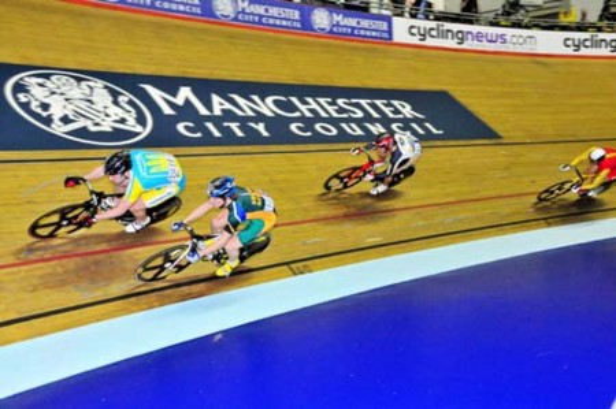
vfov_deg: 31.8
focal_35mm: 42
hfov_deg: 46.4
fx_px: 718
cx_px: 308
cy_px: 204
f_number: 5.6
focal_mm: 28
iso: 1600
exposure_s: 1/250
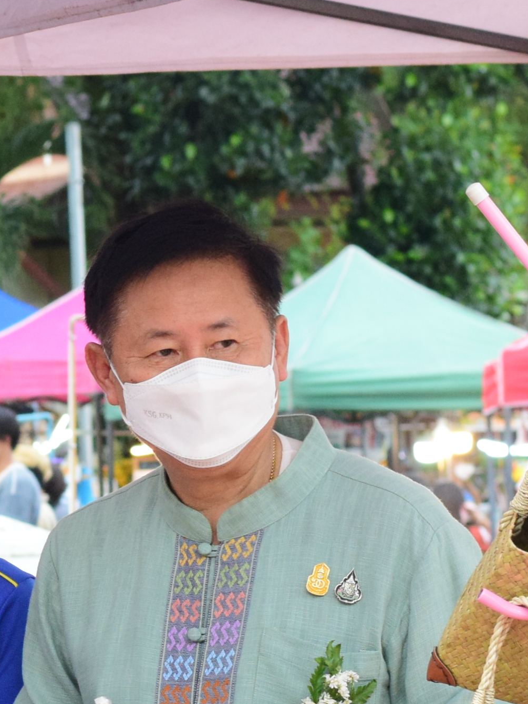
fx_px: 4922
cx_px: -588
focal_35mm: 242
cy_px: 638
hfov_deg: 6.0
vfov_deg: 8.2
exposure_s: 1/100
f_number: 6.3
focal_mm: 50
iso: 1250
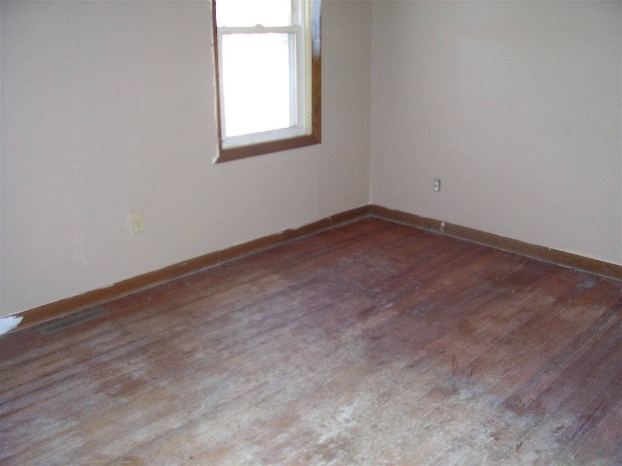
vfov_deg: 41.8
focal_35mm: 34
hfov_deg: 54.0
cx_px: 311
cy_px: 233
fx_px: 611
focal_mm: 5.6
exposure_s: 1/60
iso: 125
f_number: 2.7
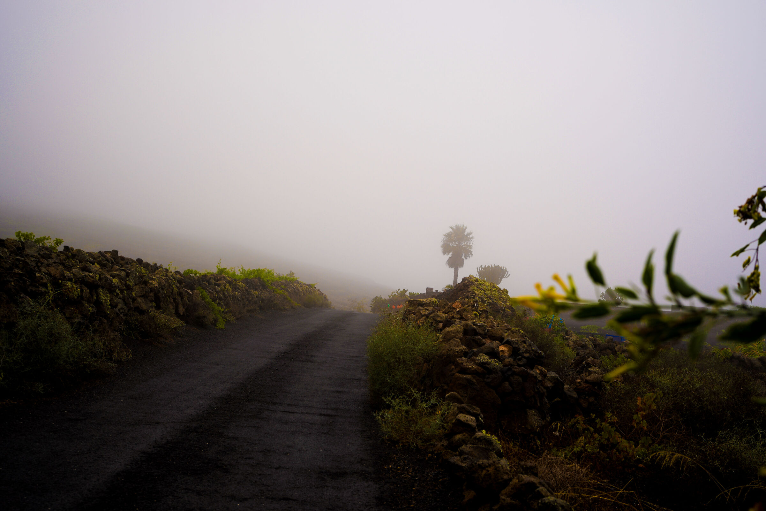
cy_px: 256
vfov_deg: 33.4
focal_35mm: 40
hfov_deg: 48.5
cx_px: 383
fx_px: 851
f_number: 5.6
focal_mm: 40
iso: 100
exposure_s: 1/160
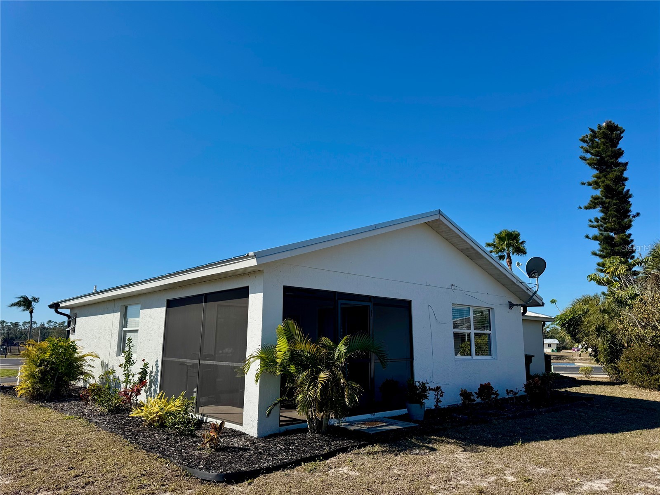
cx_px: 330
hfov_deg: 71.6
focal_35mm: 24
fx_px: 458
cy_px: 248
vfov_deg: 56.8
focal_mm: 6.76
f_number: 1.78
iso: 80
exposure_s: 1/4950
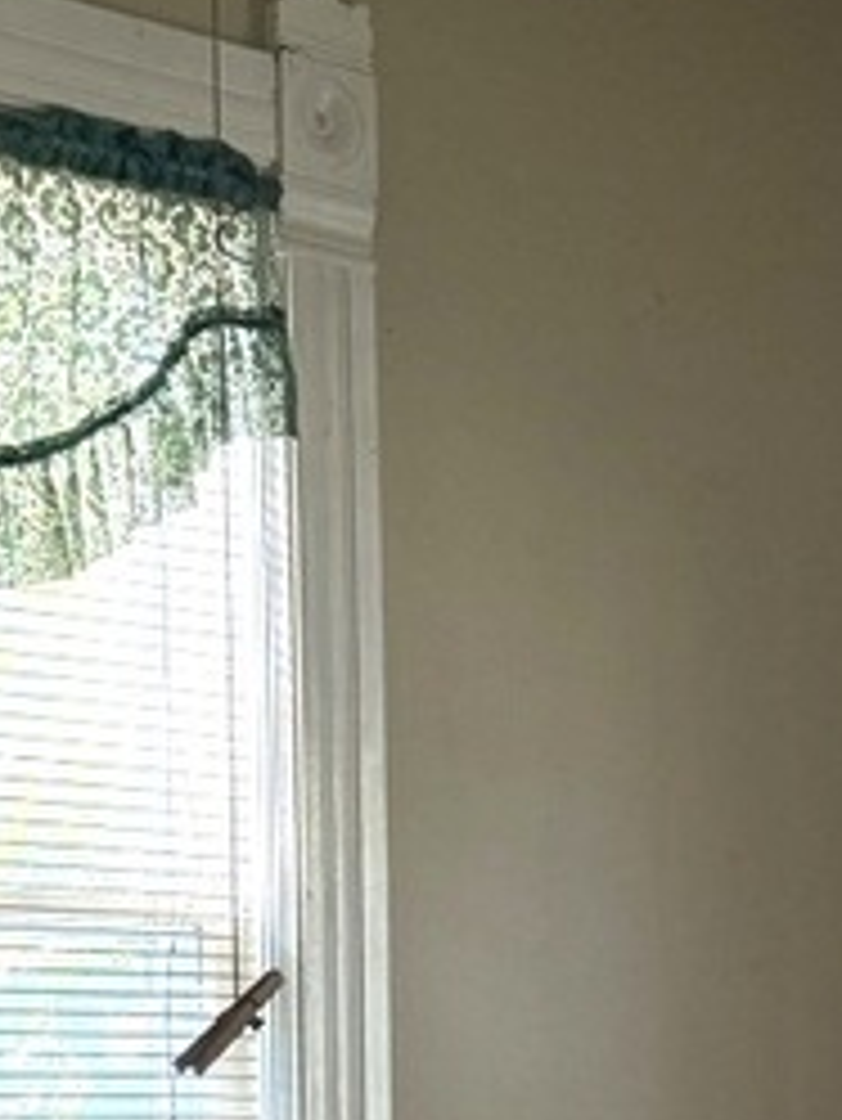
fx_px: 3370
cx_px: 1130
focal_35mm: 104
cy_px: 1138
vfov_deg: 18.4
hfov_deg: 13.7
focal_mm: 6.76
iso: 200
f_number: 1.78
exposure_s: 1/70
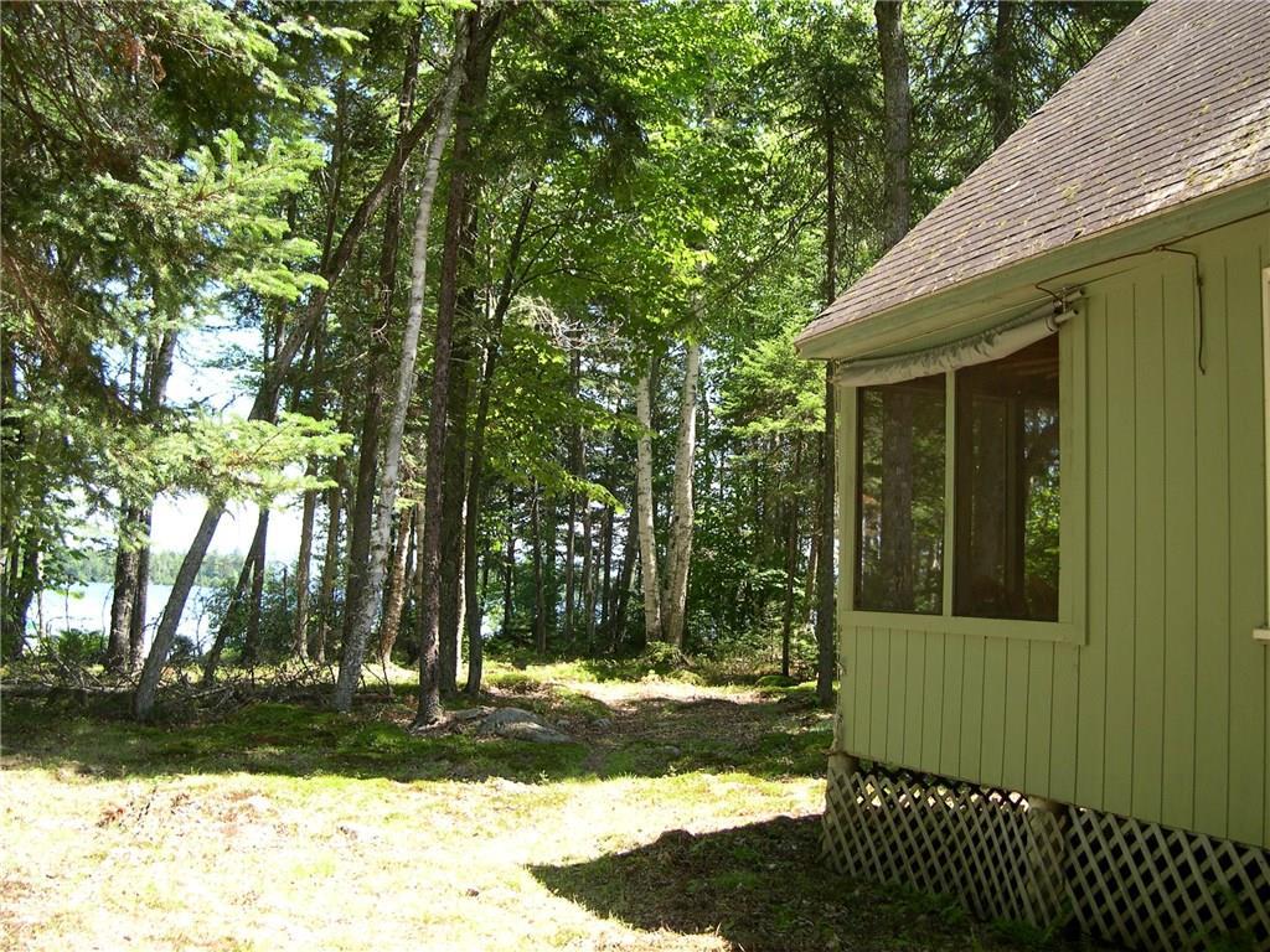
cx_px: 635
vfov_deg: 37.7
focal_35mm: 38
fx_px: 1394
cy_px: 476
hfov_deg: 49.0
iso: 100
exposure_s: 1/167
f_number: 2.8
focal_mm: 8
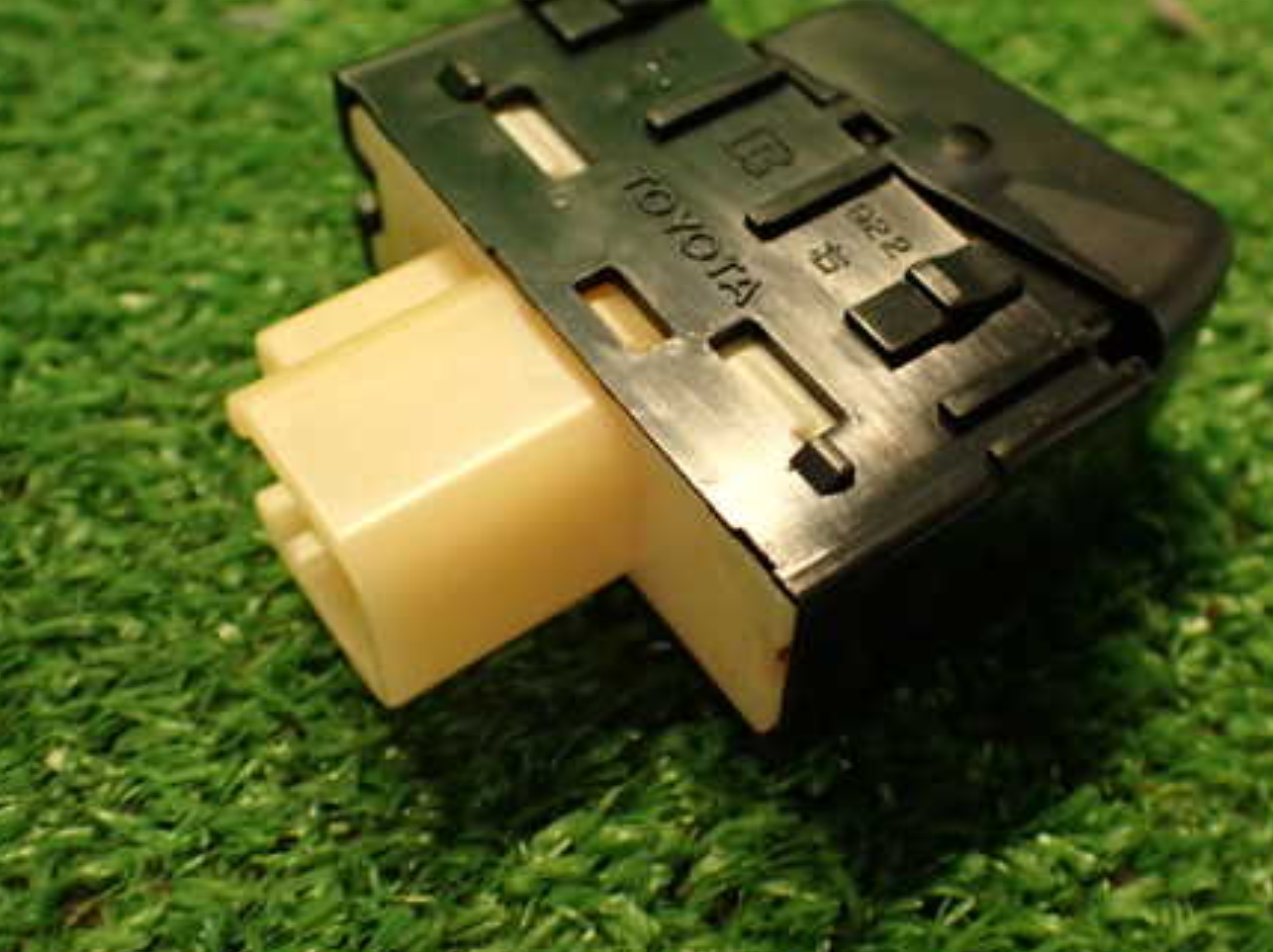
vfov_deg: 34.2
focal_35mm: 42
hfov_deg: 44.7
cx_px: 730
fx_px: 1543
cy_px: 383
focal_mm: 5.4
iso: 250
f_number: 2.3
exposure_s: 1/30
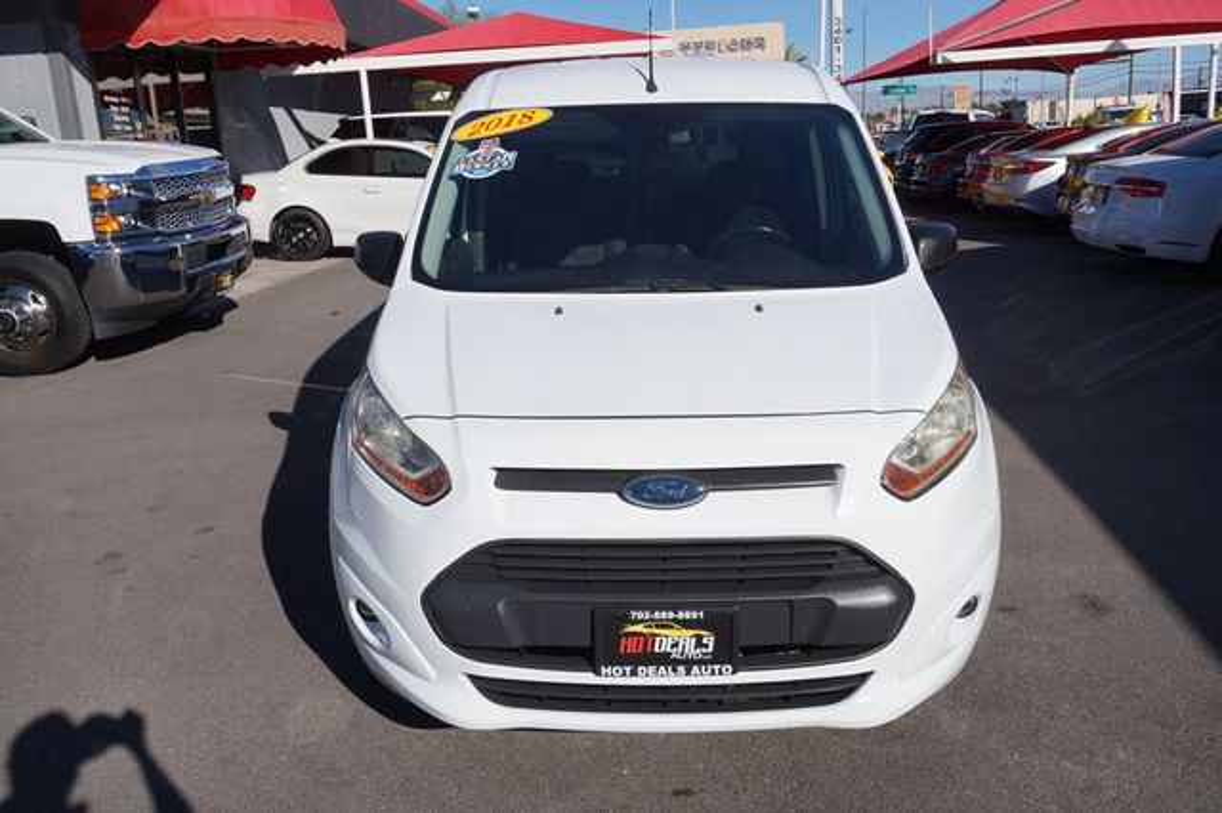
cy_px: 406
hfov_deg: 59.5
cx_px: 611
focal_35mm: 32
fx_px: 1069
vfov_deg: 41.7
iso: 100
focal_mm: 21
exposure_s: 1/320
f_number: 11
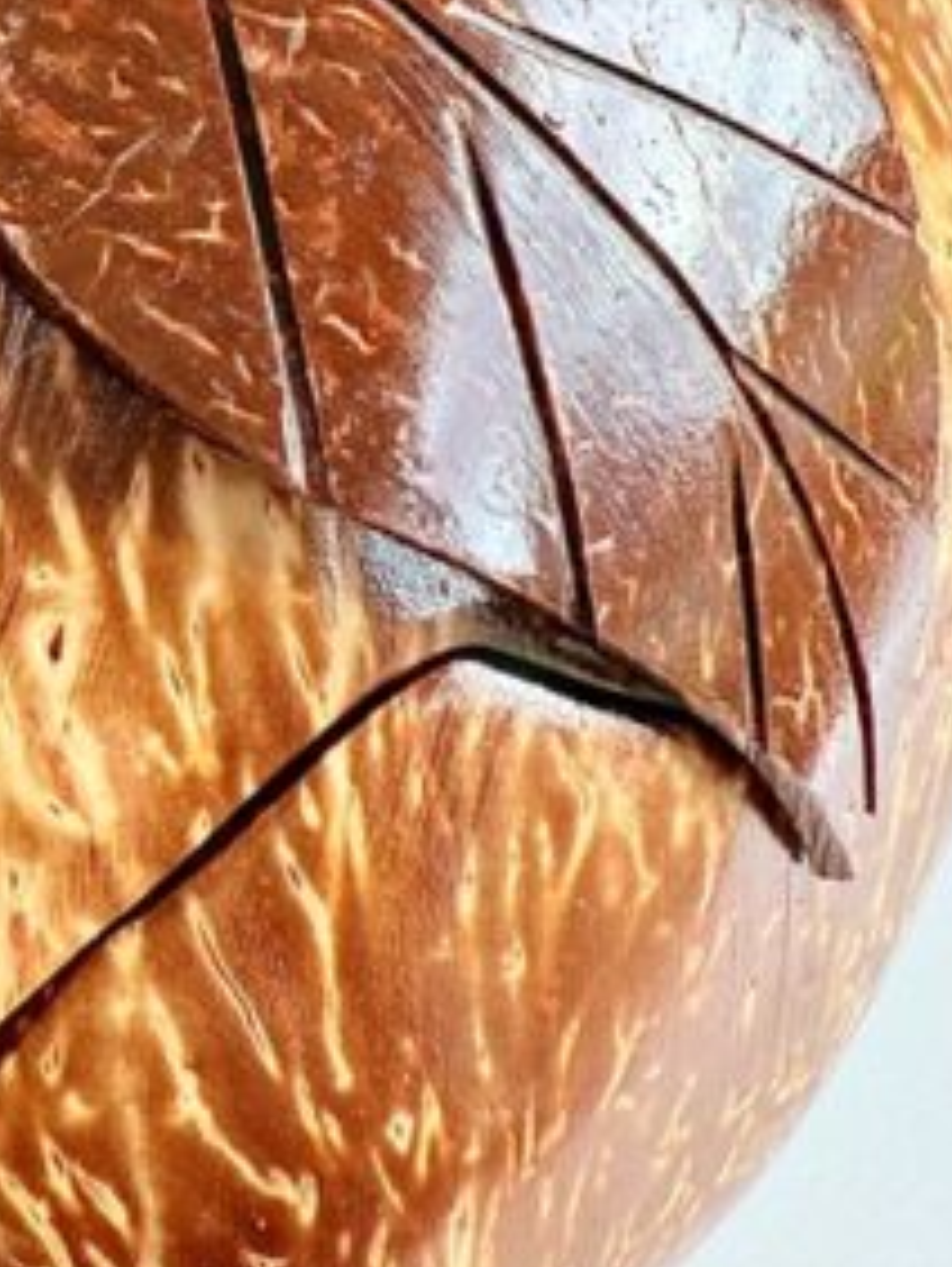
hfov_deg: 20.2
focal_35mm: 68
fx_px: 2490
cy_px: 103
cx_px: -216
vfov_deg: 27.4
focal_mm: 2.22
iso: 64
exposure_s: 1/99
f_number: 2.2
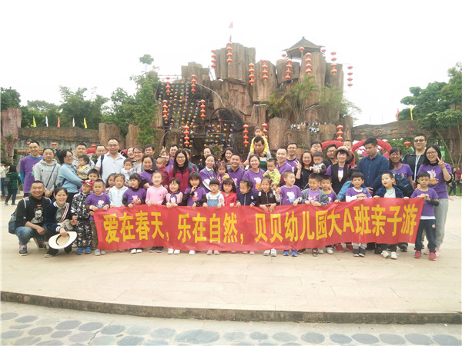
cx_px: 231
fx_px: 280
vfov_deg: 63.4
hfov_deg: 79.0
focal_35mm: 21
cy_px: 173
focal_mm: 3.66
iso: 50
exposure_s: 1/257
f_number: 2.2
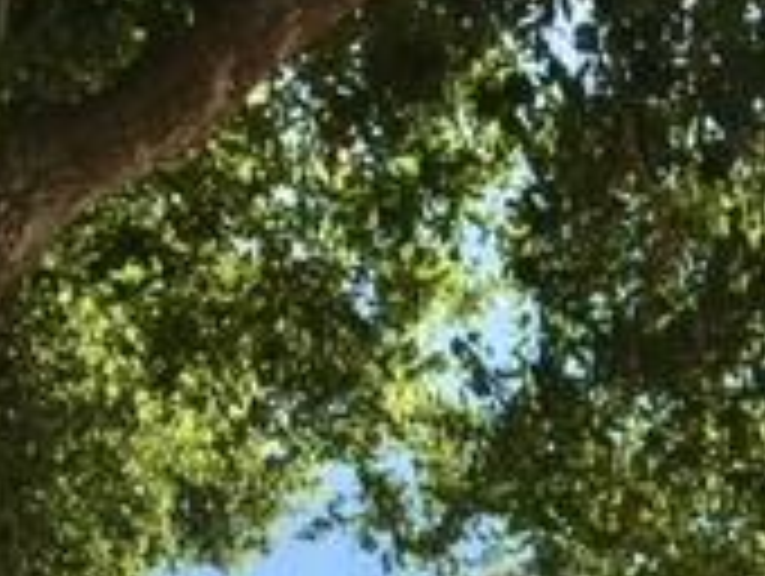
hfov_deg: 16.8
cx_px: 1058
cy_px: 873
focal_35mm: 109
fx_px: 2412
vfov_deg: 12.9
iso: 25
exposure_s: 1/1399
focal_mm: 4.15
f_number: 2.2
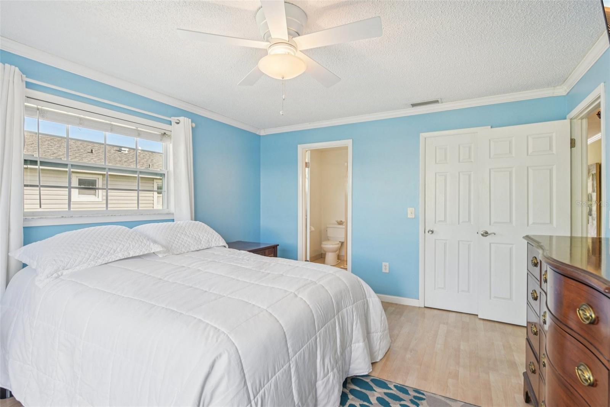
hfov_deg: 90.0
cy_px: 204
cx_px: 305
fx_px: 305
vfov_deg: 67.4
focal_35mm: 18
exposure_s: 1/125
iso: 400
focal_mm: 18
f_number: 8
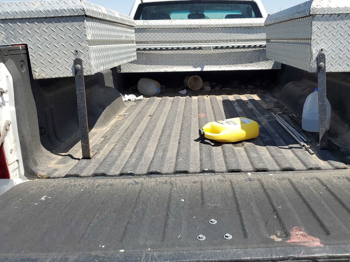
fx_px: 313
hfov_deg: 58.0
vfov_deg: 45.3
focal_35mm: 31
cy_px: 113
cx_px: 206
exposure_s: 1/2500
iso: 50
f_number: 1.5
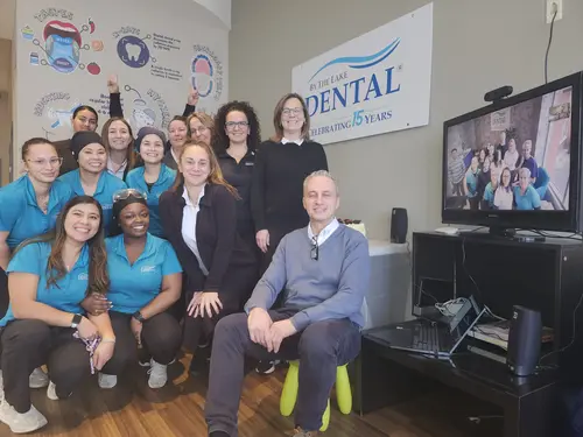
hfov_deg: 73.9
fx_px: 387
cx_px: 292
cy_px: 218
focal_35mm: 23
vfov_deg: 58.9
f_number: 1.8
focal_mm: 5.54
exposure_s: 1/40
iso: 100
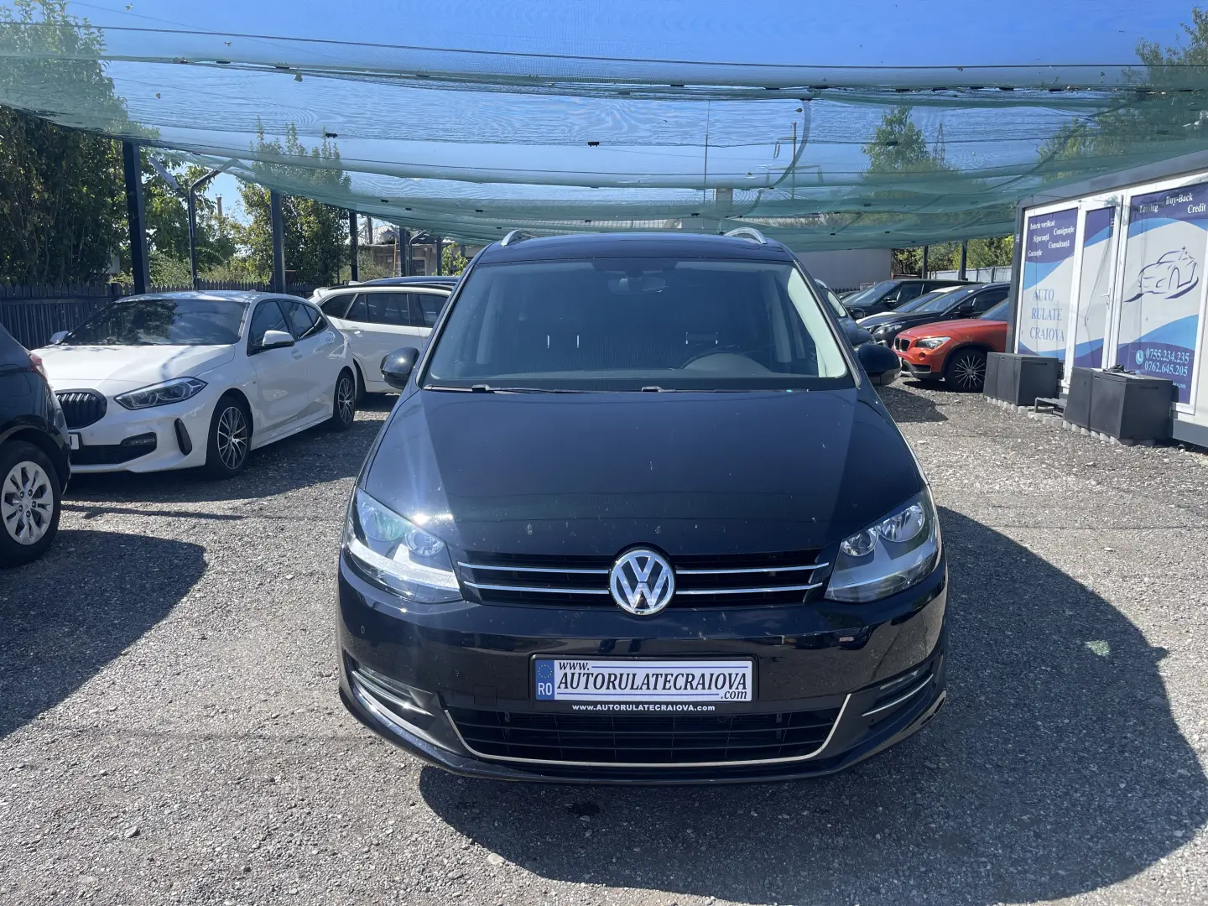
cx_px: 604
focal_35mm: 25
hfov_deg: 69.4
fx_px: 872
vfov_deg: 54.9
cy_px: 453
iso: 32
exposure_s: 1/1279
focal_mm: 5.1
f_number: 1.6
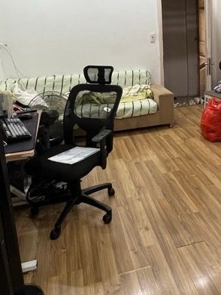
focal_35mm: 34
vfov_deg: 51.5
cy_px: 71
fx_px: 289
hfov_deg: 40.5
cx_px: 169
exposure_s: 1/100
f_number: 1.8
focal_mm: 1.57
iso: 200
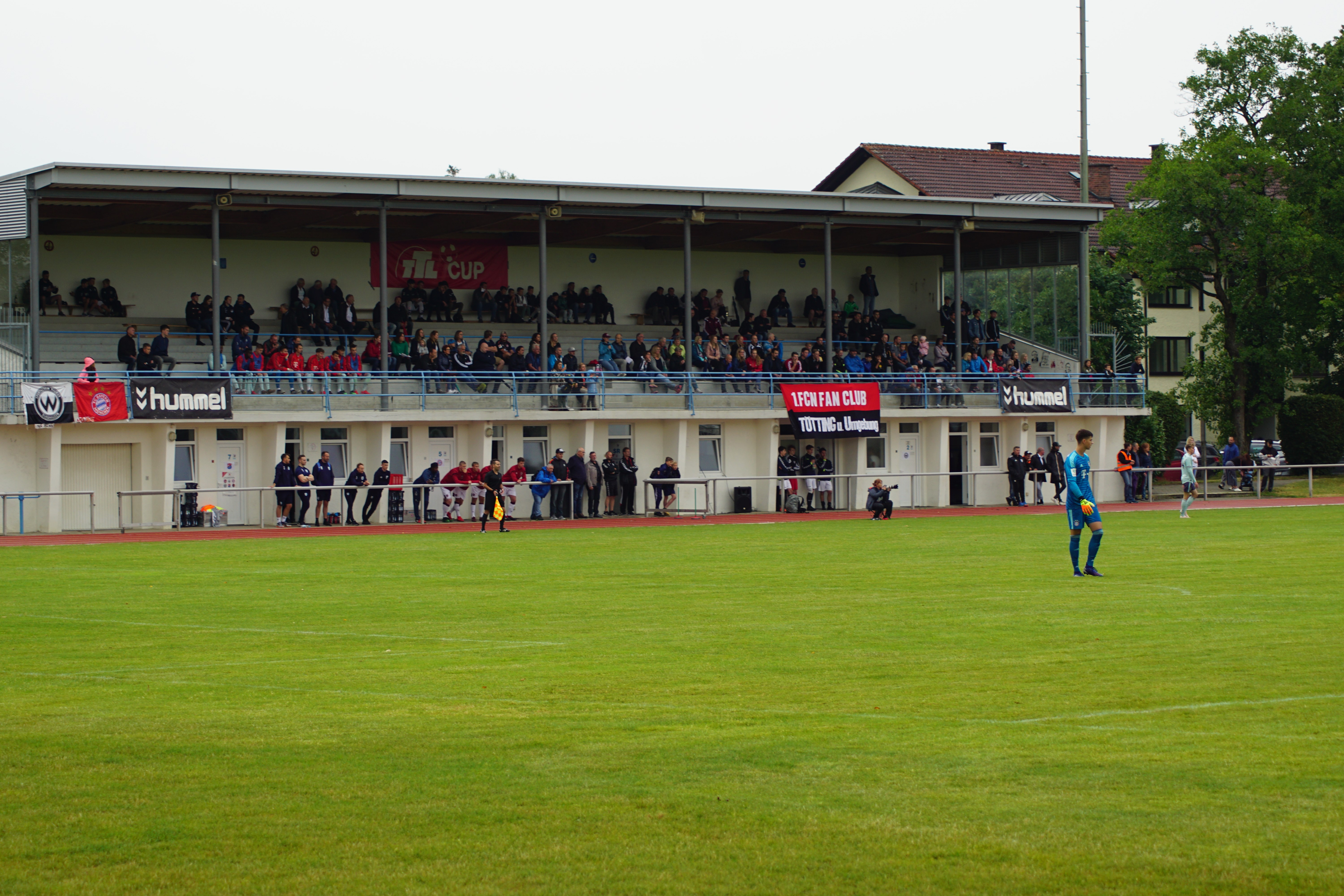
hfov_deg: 19.5
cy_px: 448
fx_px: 3920
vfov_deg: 13.0
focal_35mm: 105
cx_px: 672
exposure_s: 1/160
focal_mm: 70
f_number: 4.5
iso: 100
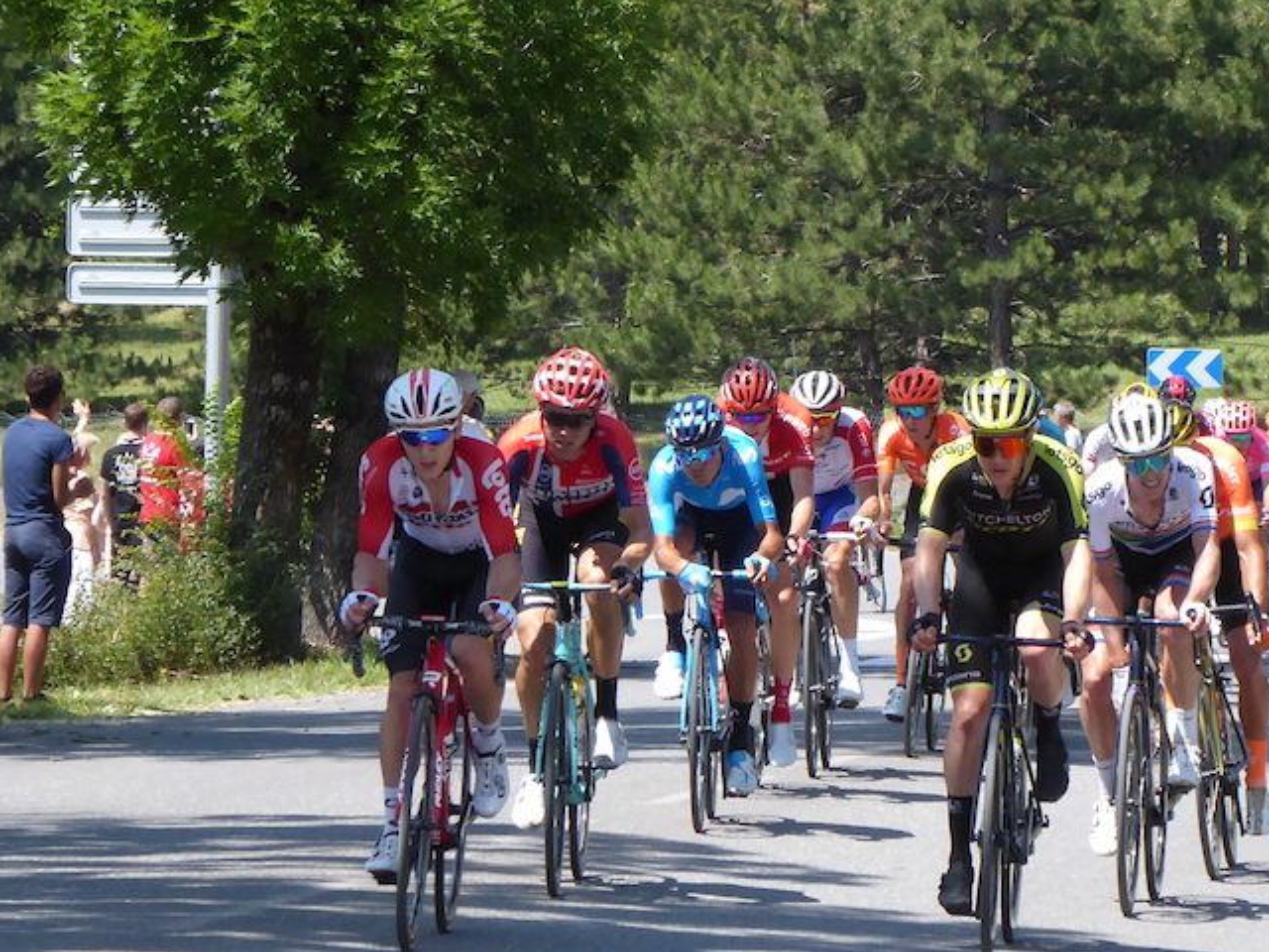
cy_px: 303
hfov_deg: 7.2
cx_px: 837
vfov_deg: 5.4
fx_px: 10081
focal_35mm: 275
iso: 250
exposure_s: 1/500
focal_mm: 30.9
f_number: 5.6
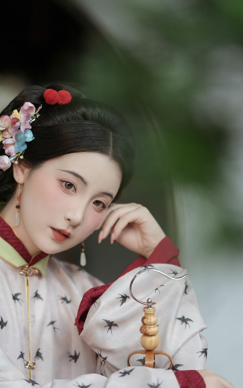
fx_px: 1441
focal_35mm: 136
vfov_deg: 15.3
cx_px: 84
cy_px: 275
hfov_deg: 9.6
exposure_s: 1/500
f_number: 1.4
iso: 125
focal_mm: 85
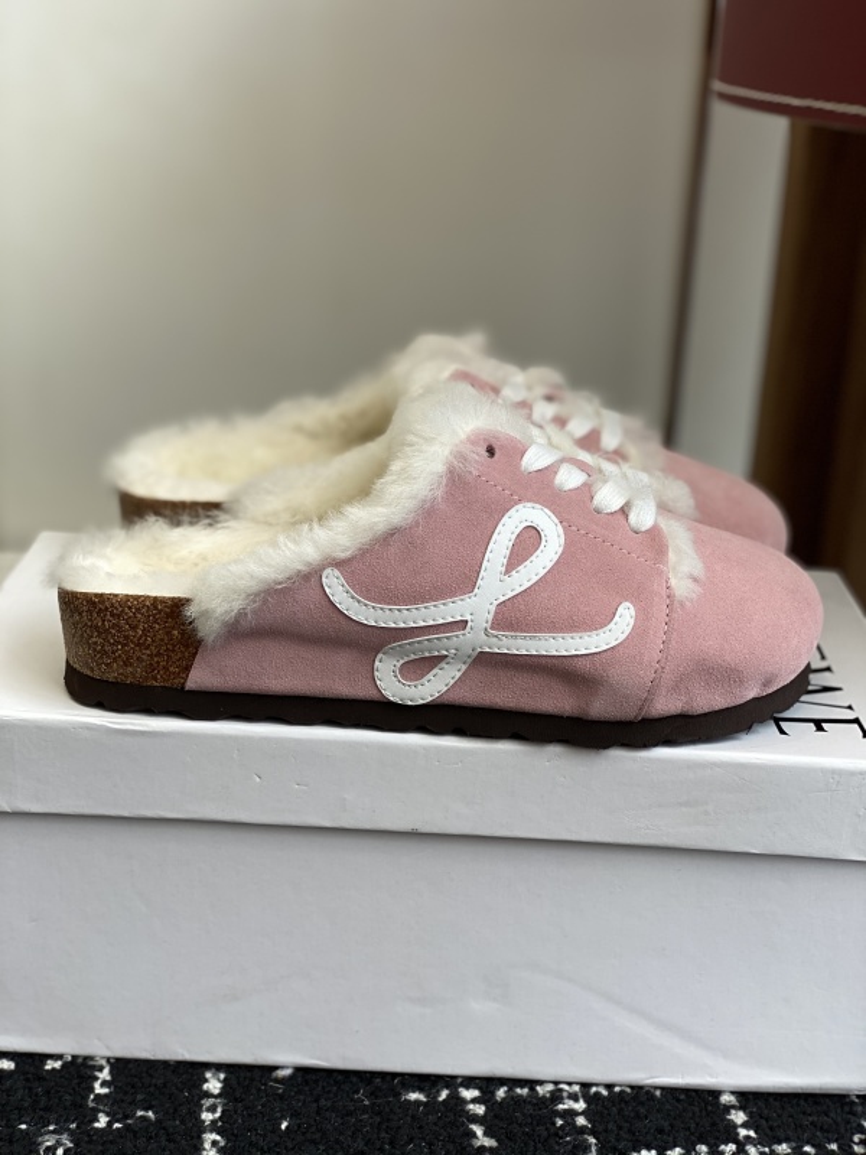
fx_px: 1735
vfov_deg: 36.8
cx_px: 433
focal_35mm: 52
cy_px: 578
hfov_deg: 28.0
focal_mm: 6
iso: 20
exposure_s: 1/128
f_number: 2
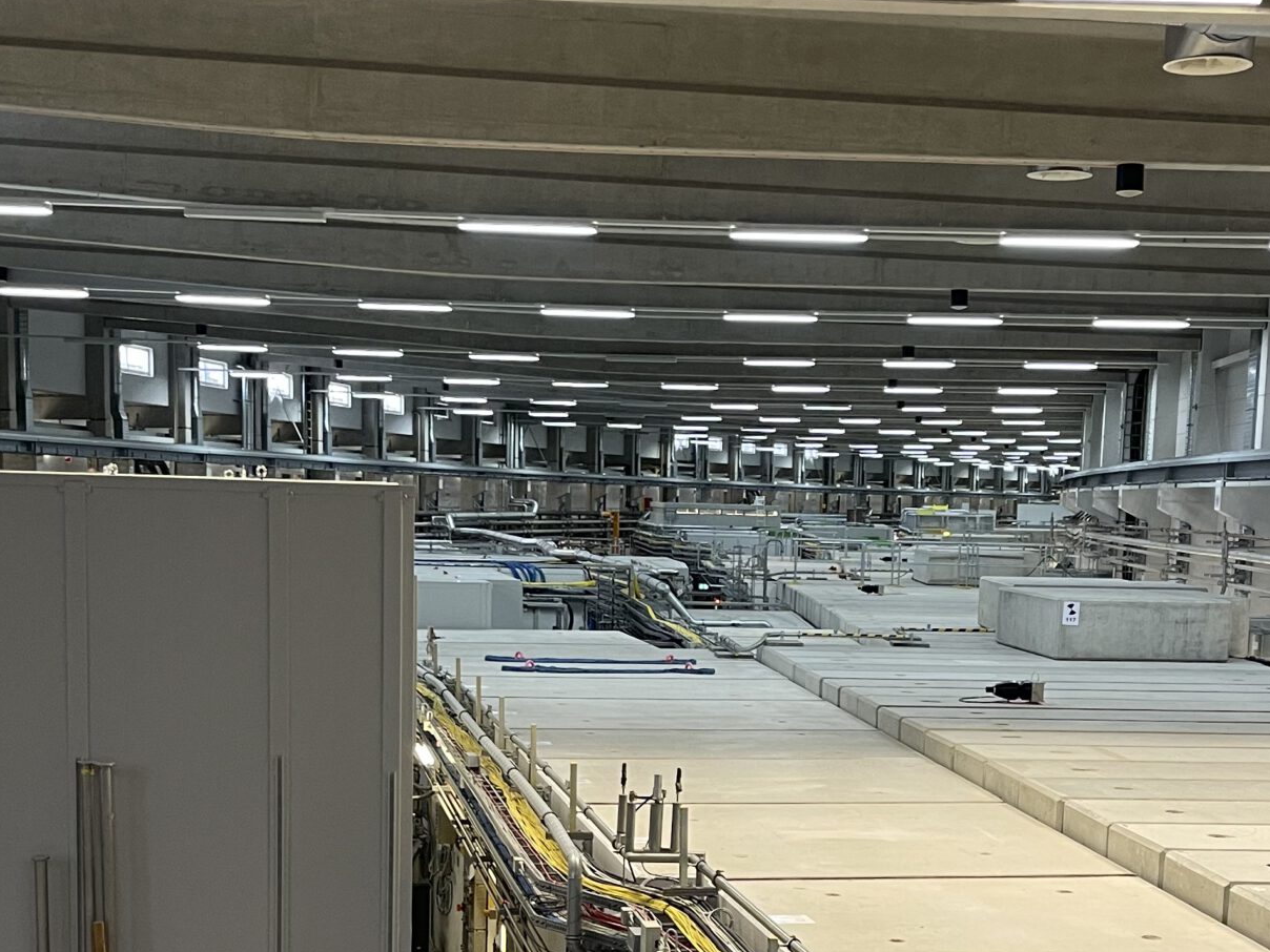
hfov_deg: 36.1
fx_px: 1944
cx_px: 688
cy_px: 786
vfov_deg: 26.9
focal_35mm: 53
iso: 160
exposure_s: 1/50
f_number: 1.6
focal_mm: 5.1
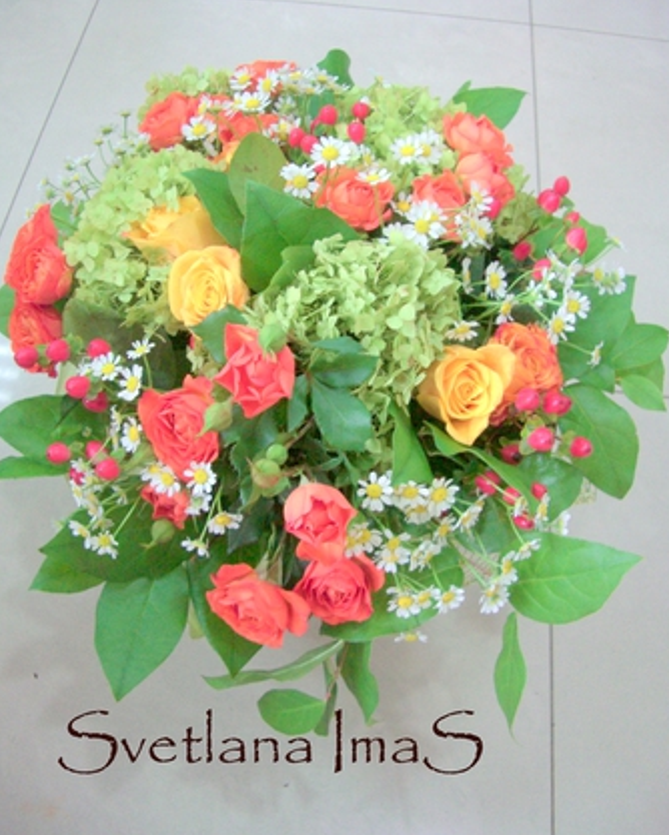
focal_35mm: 40
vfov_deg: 45.7
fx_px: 989
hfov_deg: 37.4
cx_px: 337
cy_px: 386
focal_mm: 7.9
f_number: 2.8
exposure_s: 1/20
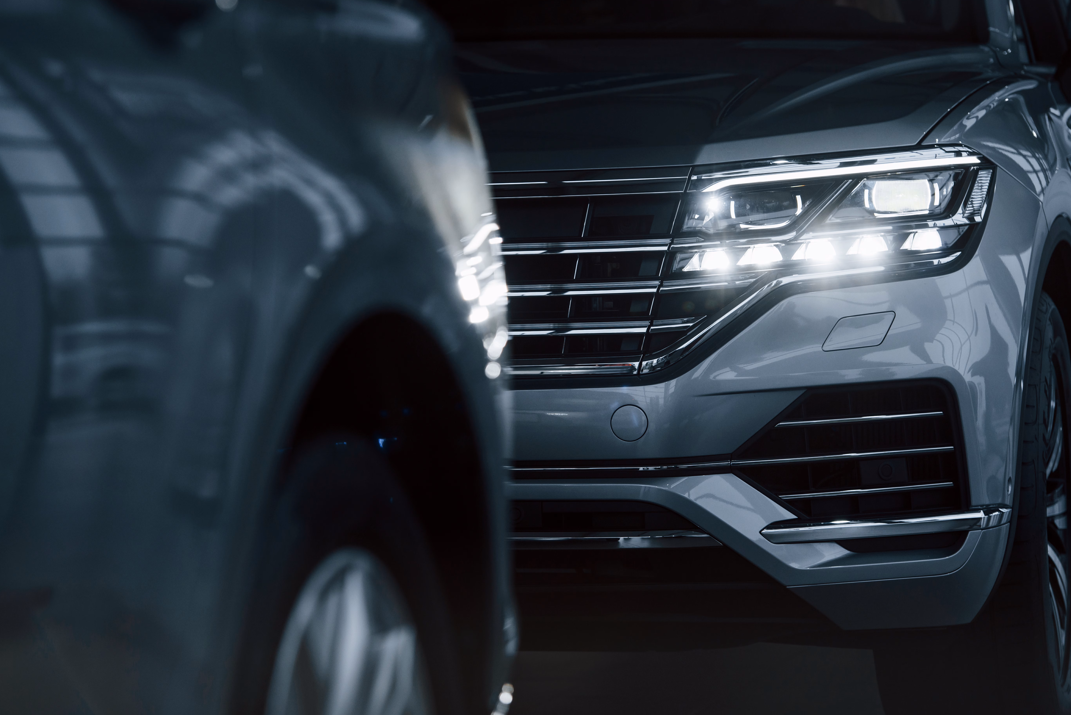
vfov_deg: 10.2
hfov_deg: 15.3
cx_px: 545
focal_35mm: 134
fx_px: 3988
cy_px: 340
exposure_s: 1/800
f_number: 5
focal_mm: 122
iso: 400
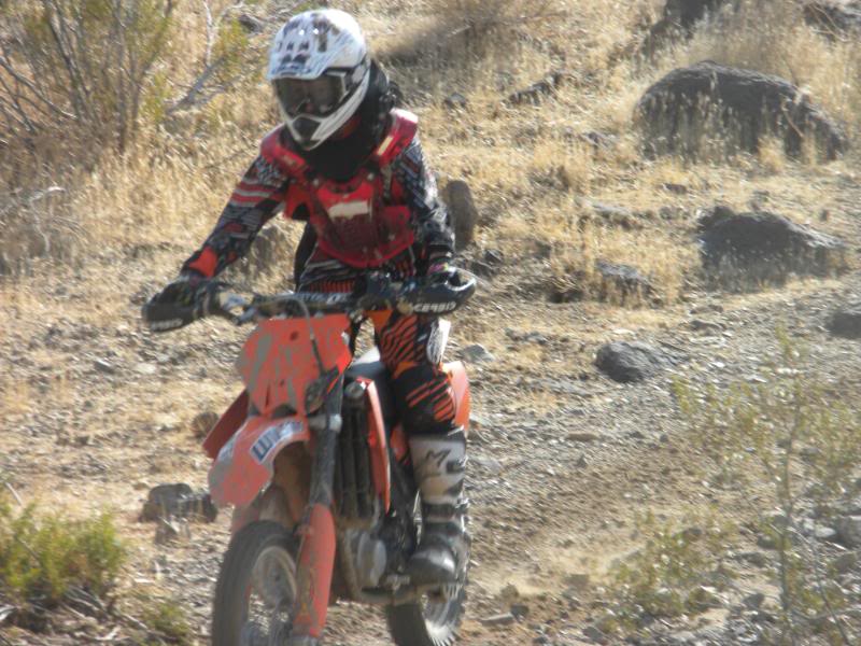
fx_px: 6467
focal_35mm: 260
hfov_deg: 7.6
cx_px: 430
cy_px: 323
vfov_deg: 5.7
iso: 64
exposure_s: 1/210
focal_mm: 46.2
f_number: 5.3
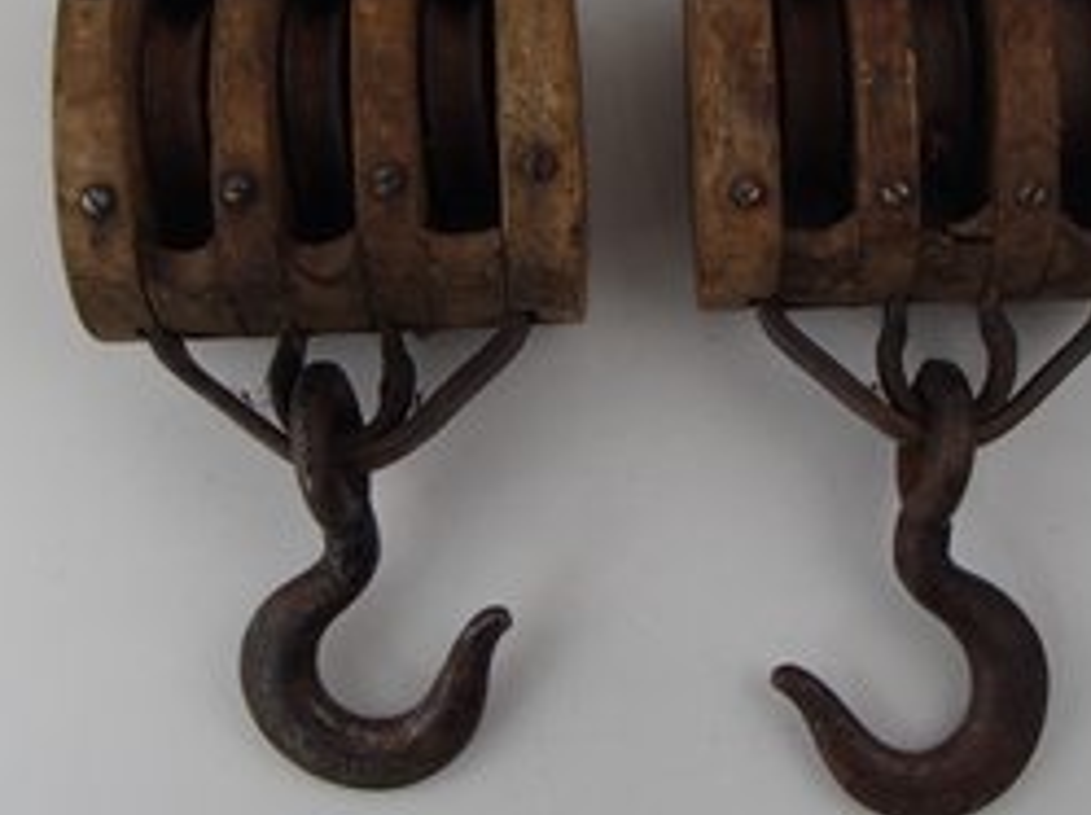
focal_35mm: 51
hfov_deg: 37.4
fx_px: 1605
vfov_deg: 28.4
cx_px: 642
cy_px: 331
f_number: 4.7
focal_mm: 6.64
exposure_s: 1/160
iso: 160
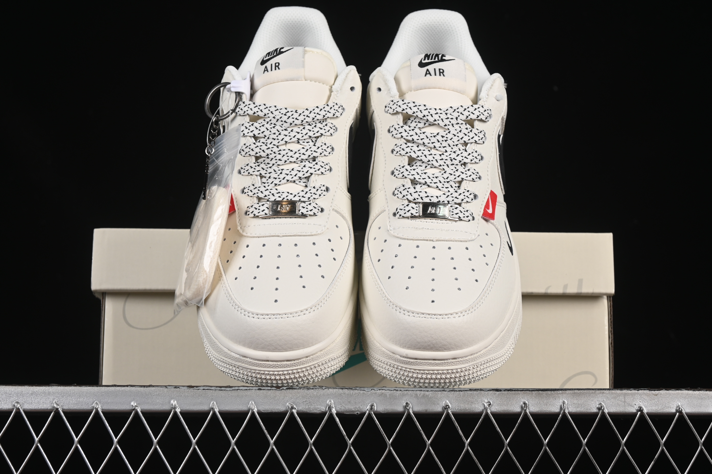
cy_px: 237
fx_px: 1483
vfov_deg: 18.2
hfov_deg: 27.0
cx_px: 356
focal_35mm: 75
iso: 160
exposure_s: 1/80
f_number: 8
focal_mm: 50
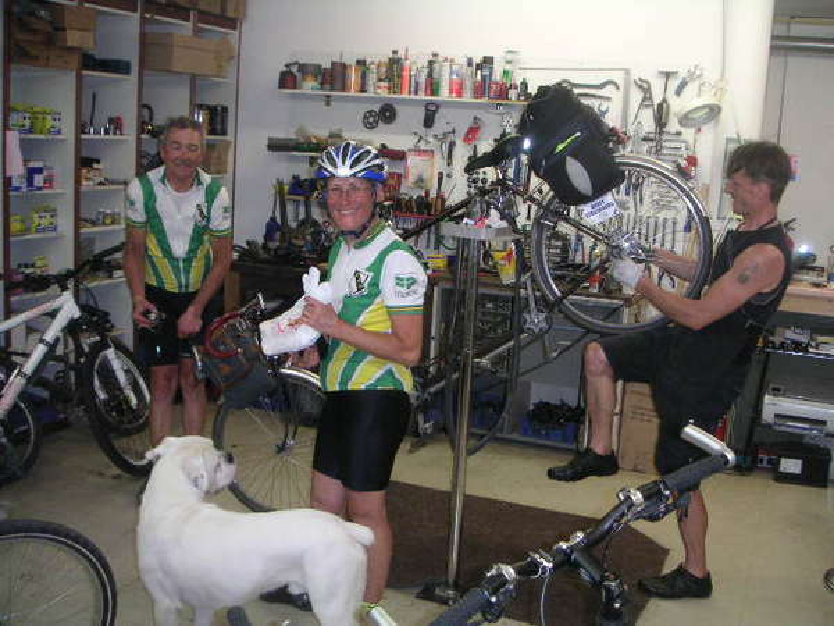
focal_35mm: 38
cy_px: 313
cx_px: 417
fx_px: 916
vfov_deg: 37.7
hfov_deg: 49.0
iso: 160
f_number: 2.8
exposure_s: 1/45
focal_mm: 6
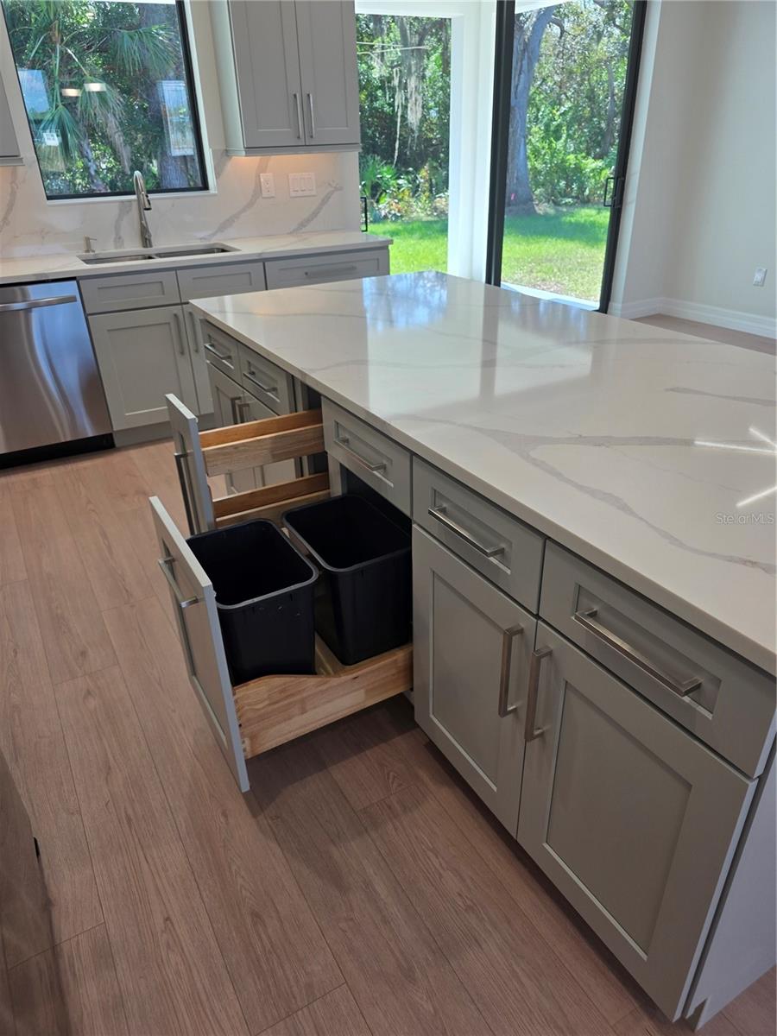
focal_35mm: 23
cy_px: 518
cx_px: 388
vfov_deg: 73.9
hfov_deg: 58.9
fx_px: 688
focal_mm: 6.3
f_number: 1.7
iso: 32
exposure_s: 1/120
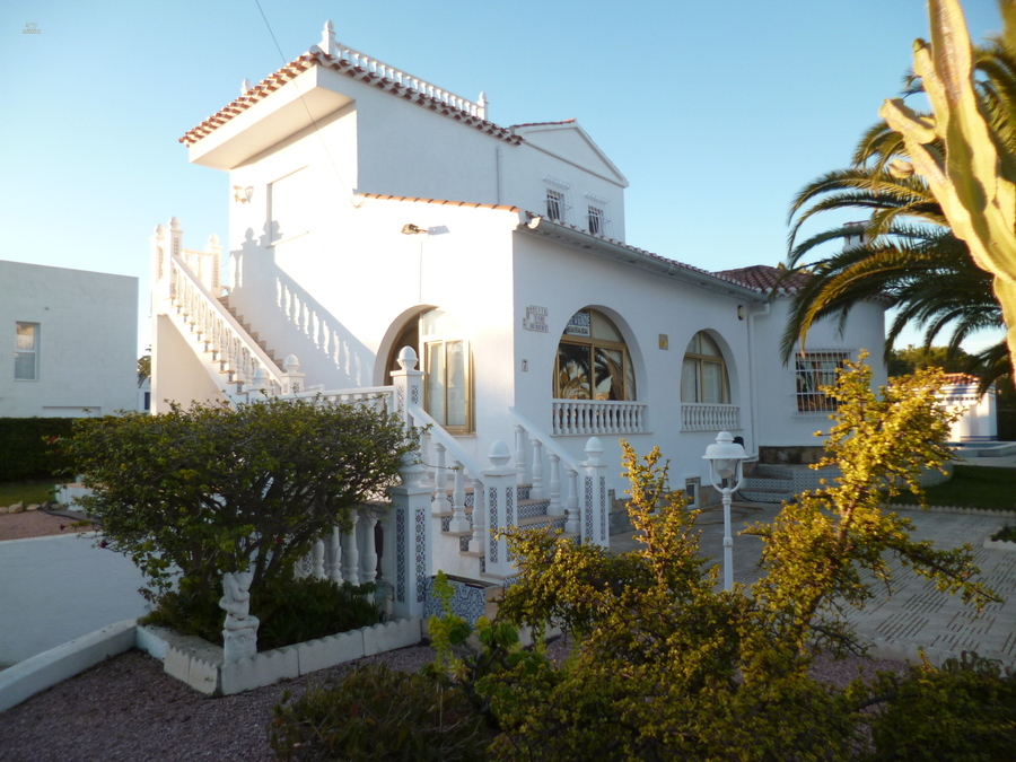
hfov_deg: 71.6
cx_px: 508
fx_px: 704
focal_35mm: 24
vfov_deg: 56.8
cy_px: 381
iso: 100
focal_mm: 4.3
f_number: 2.5
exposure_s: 1/320
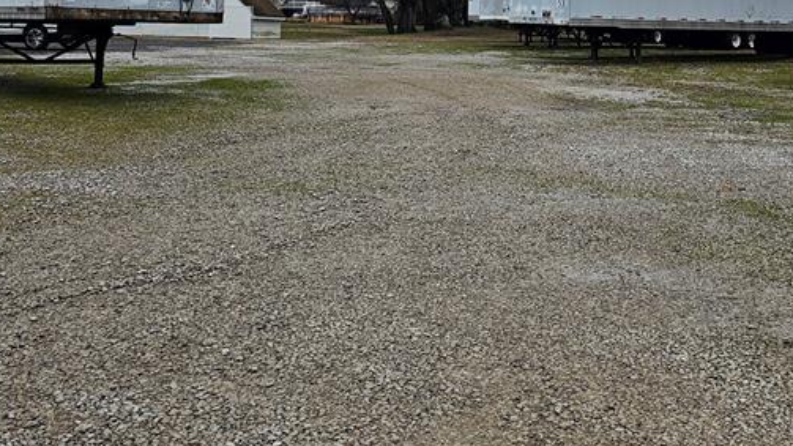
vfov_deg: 22.6
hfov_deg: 40.0
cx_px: 538
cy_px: -3
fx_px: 1072
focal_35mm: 51
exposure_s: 1/188
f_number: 1.7
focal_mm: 6.3
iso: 10
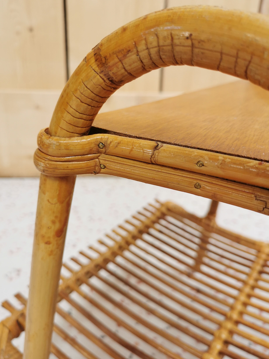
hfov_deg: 46.7
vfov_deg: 59.9
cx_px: 123
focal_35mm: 30
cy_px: 173
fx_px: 311
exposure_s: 1/100
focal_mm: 5.58
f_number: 1.8
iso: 64
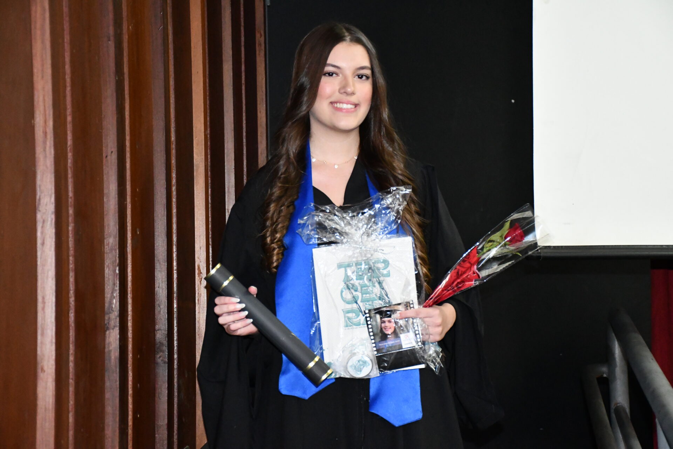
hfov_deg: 26.0
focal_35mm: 78
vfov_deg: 17.5
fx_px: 1458
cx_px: 336
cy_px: 224
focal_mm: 52
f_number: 4.8
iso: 6400
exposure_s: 1/60
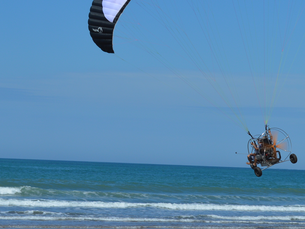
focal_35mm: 171
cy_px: 47
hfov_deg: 11.5
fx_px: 1507
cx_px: 248
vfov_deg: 8.7
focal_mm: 55
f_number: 10
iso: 100
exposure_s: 1/400
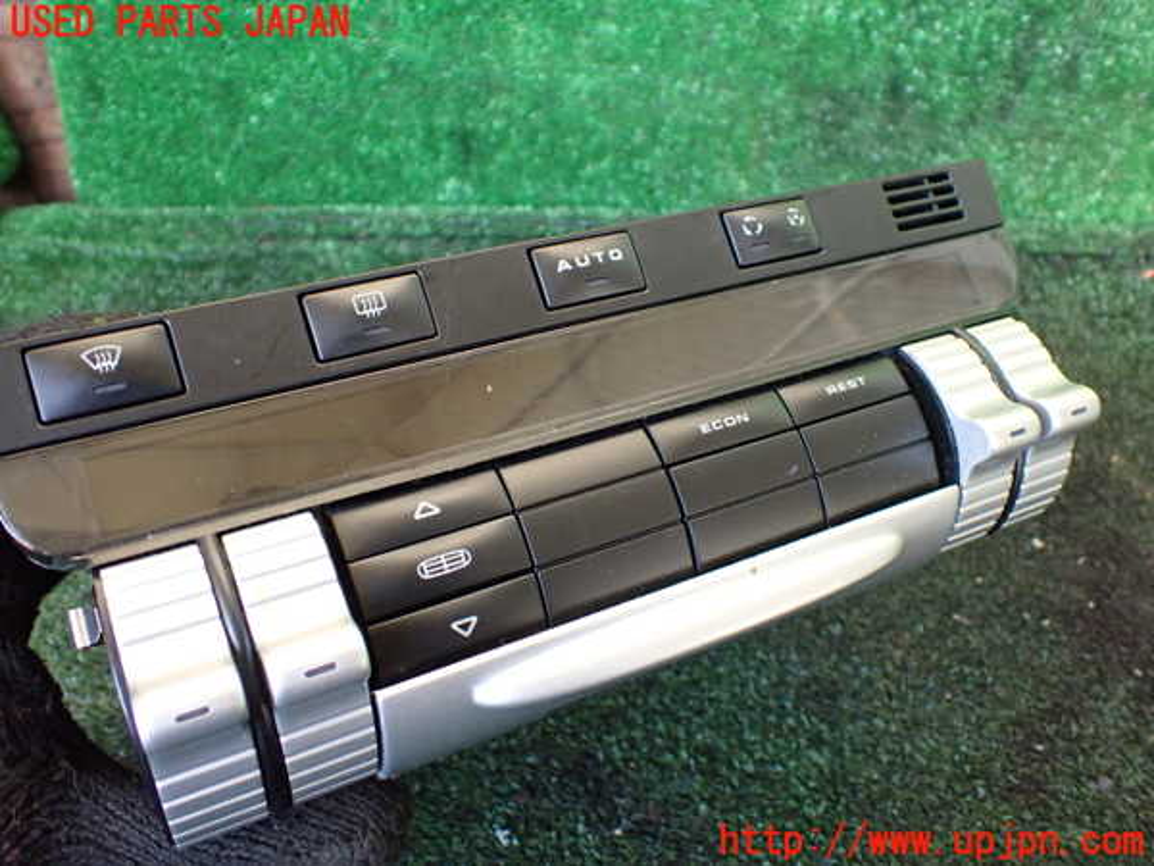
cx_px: 577
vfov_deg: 46.8
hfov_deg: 60.0
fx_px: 1000
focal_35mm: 30
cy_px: 433
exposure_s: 1/125
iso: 640
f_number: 2.3
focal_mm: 5.4
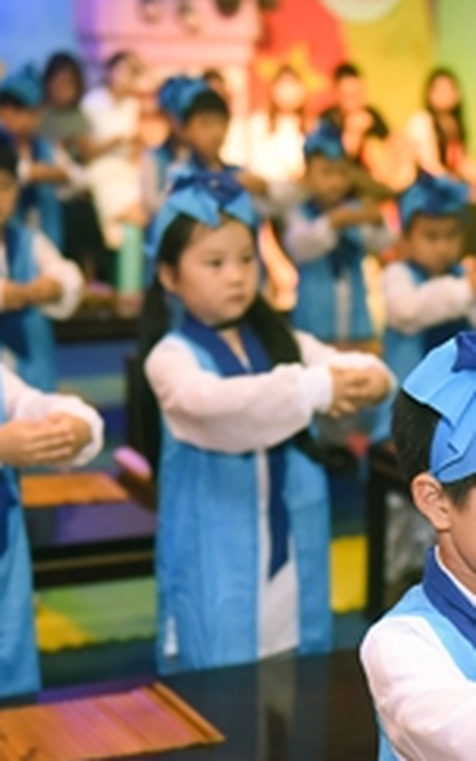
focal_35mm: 97
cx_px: 395
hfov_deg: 13.4
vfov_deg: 21.3
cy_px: 521
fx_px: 2012
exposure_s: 1/200
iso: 3200
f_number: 2.8
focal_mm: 42
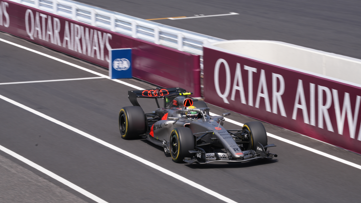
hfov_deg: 10.3
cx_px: 181
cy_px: 107
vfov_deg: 5.8
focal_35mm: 210
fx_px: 2010
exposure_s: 1/125
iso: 200
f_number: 18
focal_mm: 200
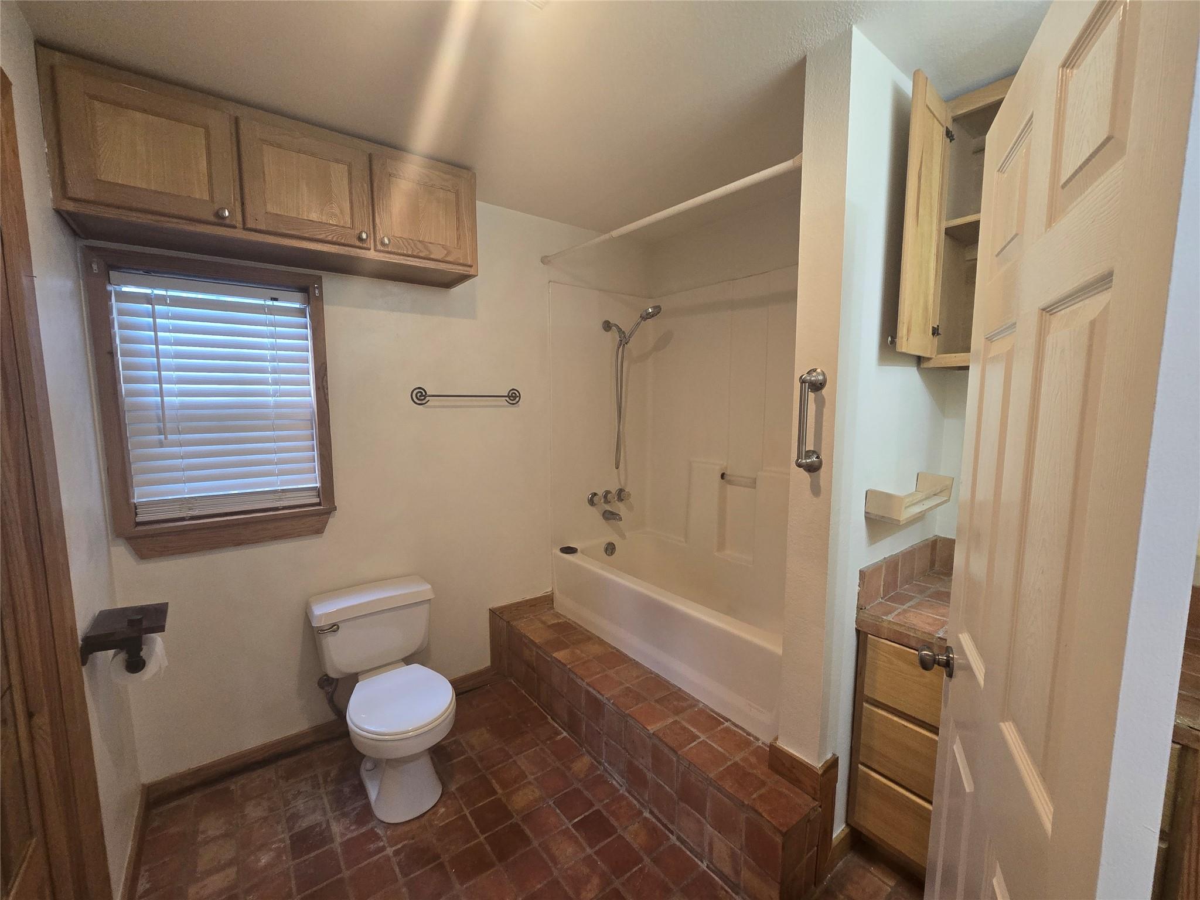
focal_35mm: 13
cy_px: 450
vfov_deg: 89.9
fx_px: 451
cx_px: 600
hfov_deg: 106.2
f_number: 2.2
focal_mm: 2.2
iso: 250
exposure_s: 1/60
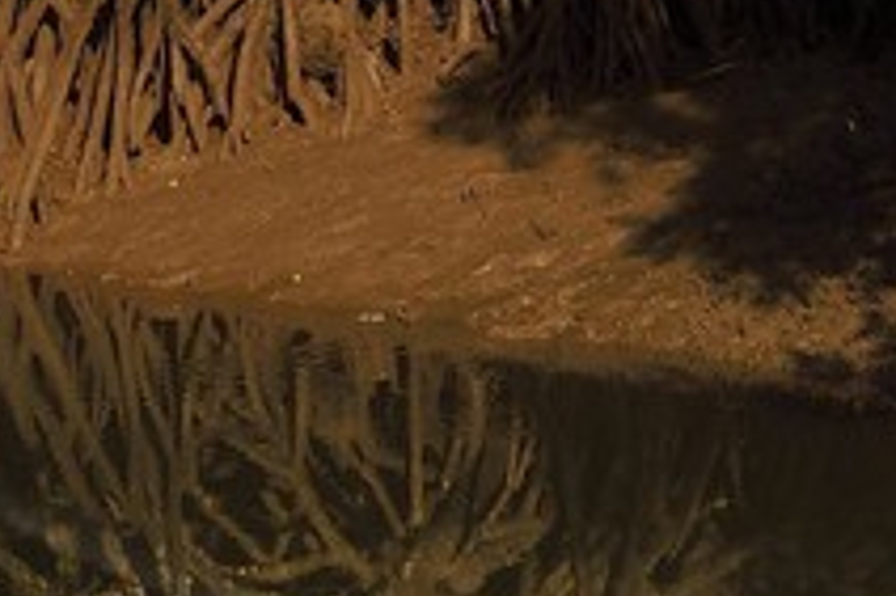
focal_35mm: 362
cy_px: -862
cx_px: 710
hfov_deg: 5.7
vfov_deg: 3.7
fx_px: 9003
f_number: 13
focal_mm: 48
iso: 400
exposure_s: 1/320
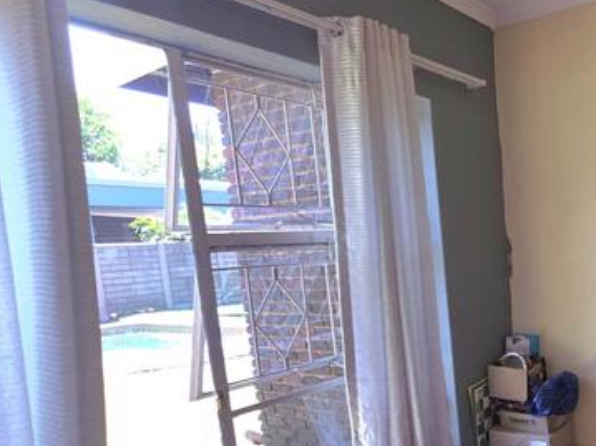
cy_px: 317
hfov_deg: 51.2
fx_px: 499
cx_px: 579
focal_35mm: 29
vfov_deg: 47.0
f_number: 1.9
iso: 25
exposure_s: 1/50.3
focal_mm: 2.2
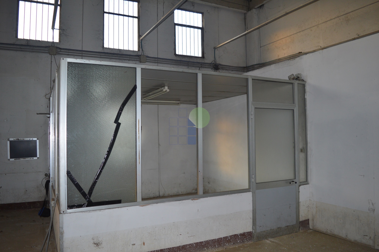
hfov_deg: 67.4
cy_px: 126
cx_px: 190
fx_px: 284
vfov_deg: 47.8
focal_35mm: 27
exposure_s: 1/80
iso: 400
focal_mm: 18
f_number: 4
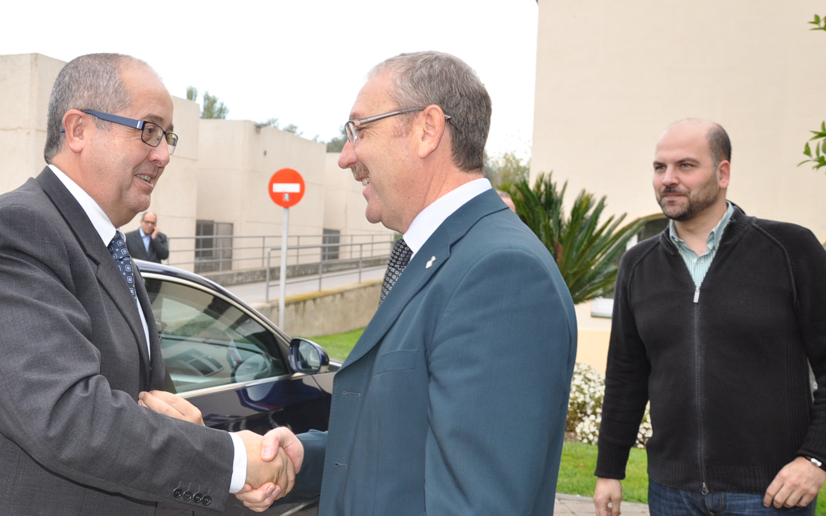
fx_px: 855
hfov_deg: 50.8
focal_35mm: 38
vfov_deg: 33.5
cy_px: 298
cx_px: 290
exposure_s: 1/200
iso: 200
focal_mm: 18
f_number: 4.5
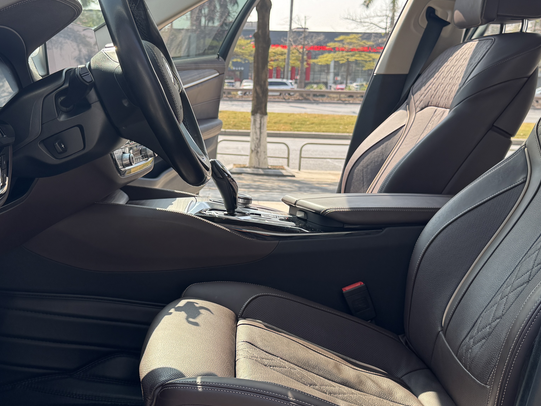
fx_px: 703
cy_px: 164
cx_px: 183
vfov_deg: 32.1
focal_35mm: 45
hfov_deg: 41.6
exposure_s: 1/664
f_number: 1.78
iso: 80
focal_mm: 6.76
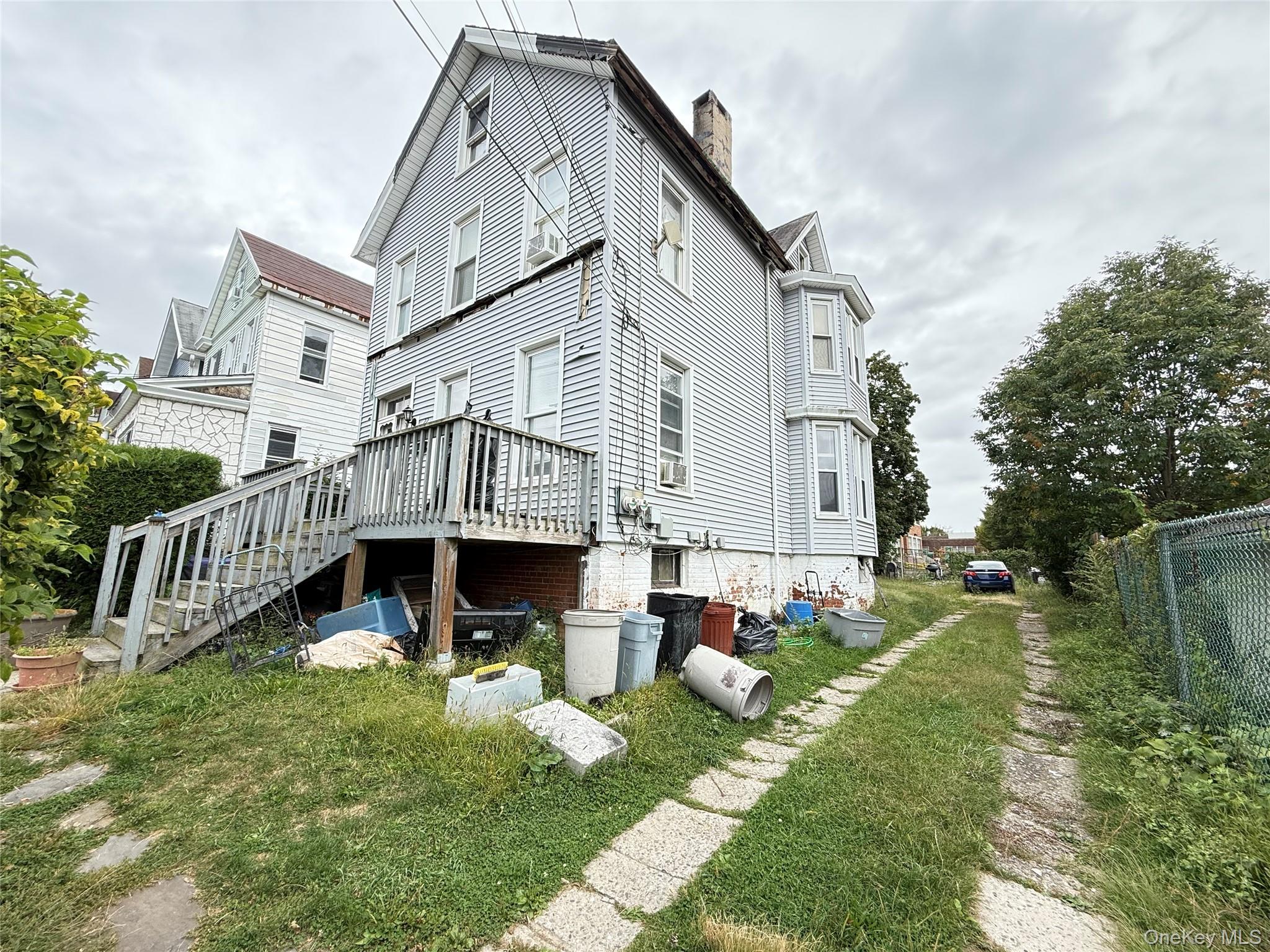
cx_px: 635
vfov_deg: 85.7
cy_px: 476
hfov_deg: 102.1
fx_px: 514
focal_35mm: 14
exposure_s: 1/363
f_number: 2.2
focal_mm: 2.22
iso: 50
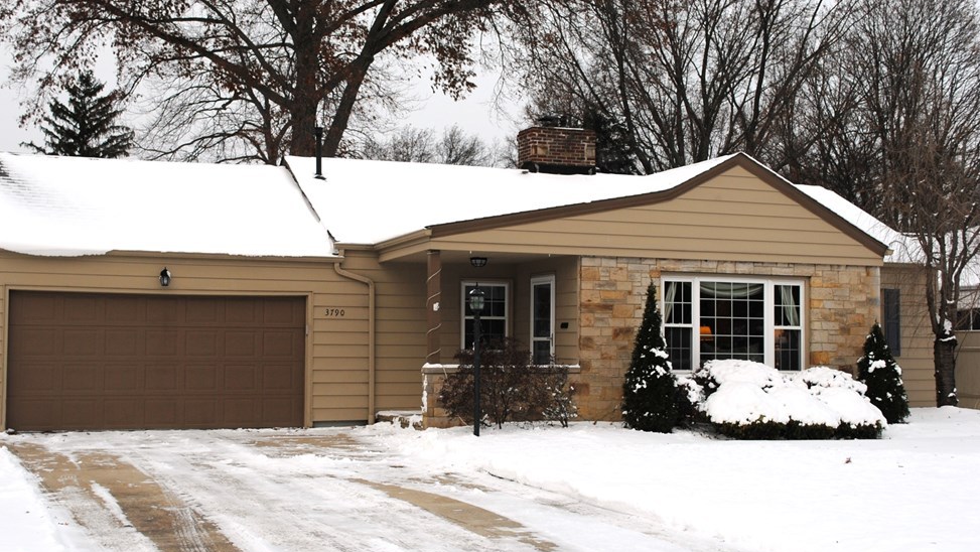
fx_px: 1274
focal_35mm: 49
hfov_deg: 42.0
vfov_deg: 24.4
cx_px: 448
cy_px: 253
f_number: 6.3
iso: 100
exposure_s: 1/160
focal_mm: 28
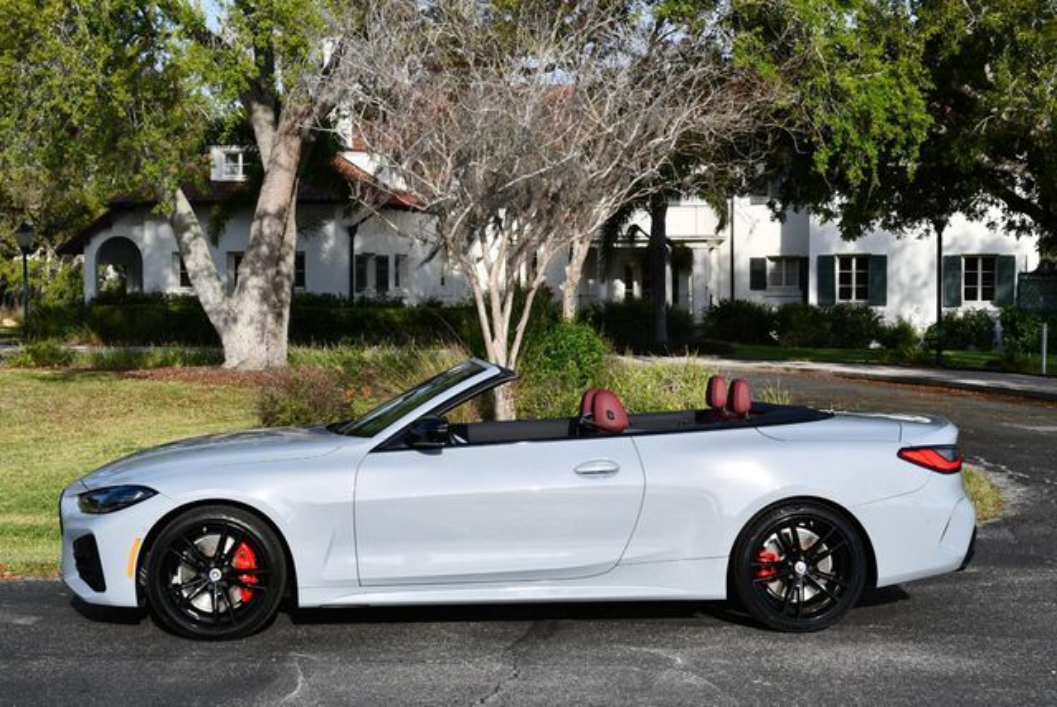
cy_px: 354
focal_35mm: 58
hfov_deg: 34.5
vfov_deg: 23.4
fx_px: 1704
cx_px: 528
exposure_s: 1/250
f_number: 8
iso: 100
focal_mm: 29
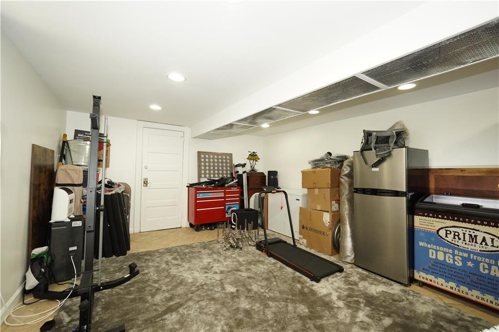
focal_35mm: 16
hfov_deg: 97.6
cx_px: 250
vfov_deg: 74.6
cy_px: 166
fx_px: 218
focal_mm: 10.5
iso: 2000
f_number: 4
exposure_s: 1/125
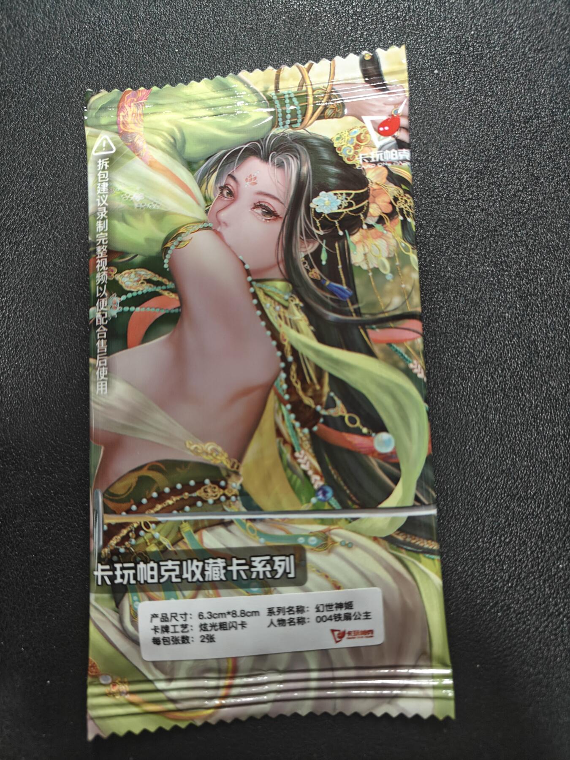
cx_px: 285
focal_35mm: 24
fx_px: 527
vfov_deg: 71.6
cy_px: 380
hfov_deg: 56.8
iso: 200
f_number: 1.8
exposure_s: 1/50
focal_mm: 5.59
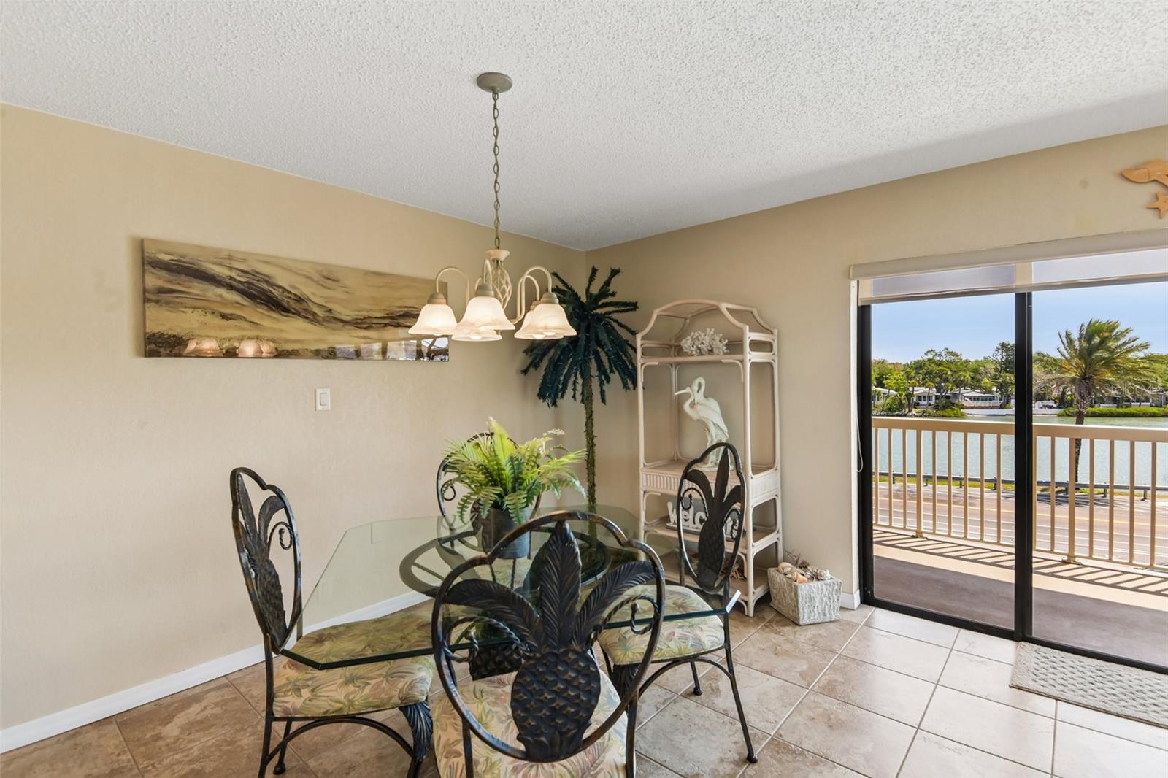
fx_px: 551
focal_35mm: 17
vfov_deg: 70.4
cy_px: 389
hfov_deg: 93.3
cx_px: 584
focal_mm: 17
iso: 400
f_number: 8
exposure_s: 1/60
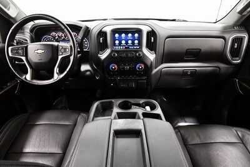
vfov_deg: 64.6
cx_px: 125
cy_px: 84
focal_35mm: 19
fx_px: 132
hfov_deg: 86.9
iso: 4000
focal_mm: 13
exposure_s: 1/60
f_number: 4.8
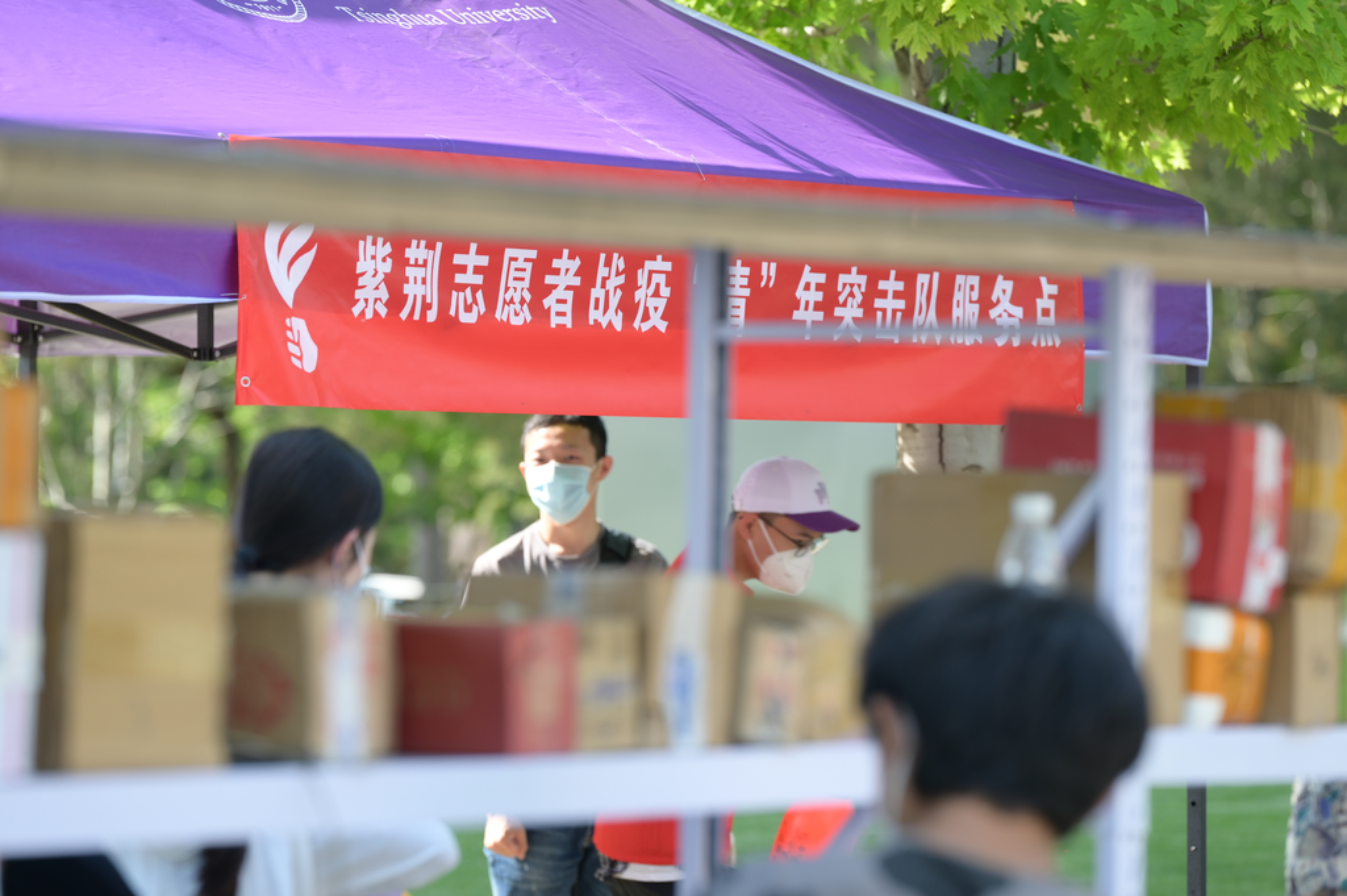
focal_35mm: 200
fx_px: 7477
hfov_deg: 10.3
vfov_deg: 6.9
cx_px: 674
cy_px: 448
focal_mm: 200
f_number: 5
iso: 220
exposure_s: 1/200
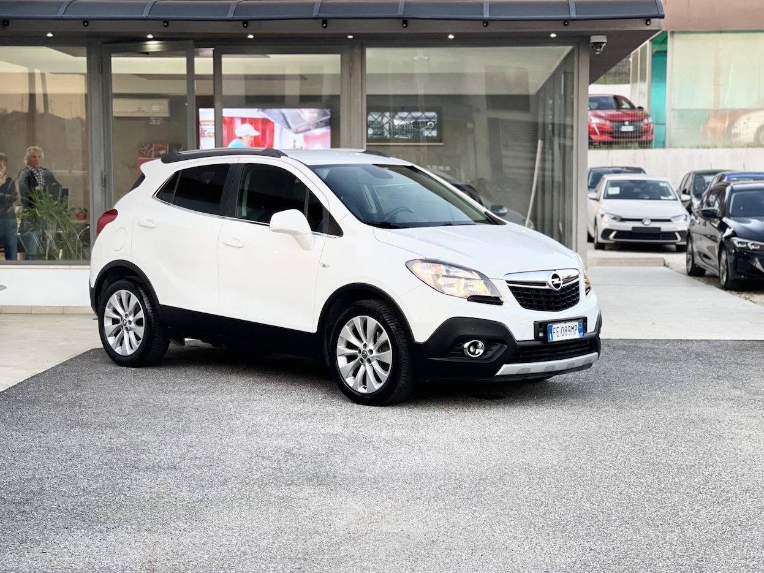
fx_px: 1412
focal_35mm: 64
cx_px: 382
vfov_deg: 22.9
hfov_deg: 30.3
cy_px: 286
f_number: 2.2
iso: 200
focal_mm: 7.5
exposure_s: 1/121
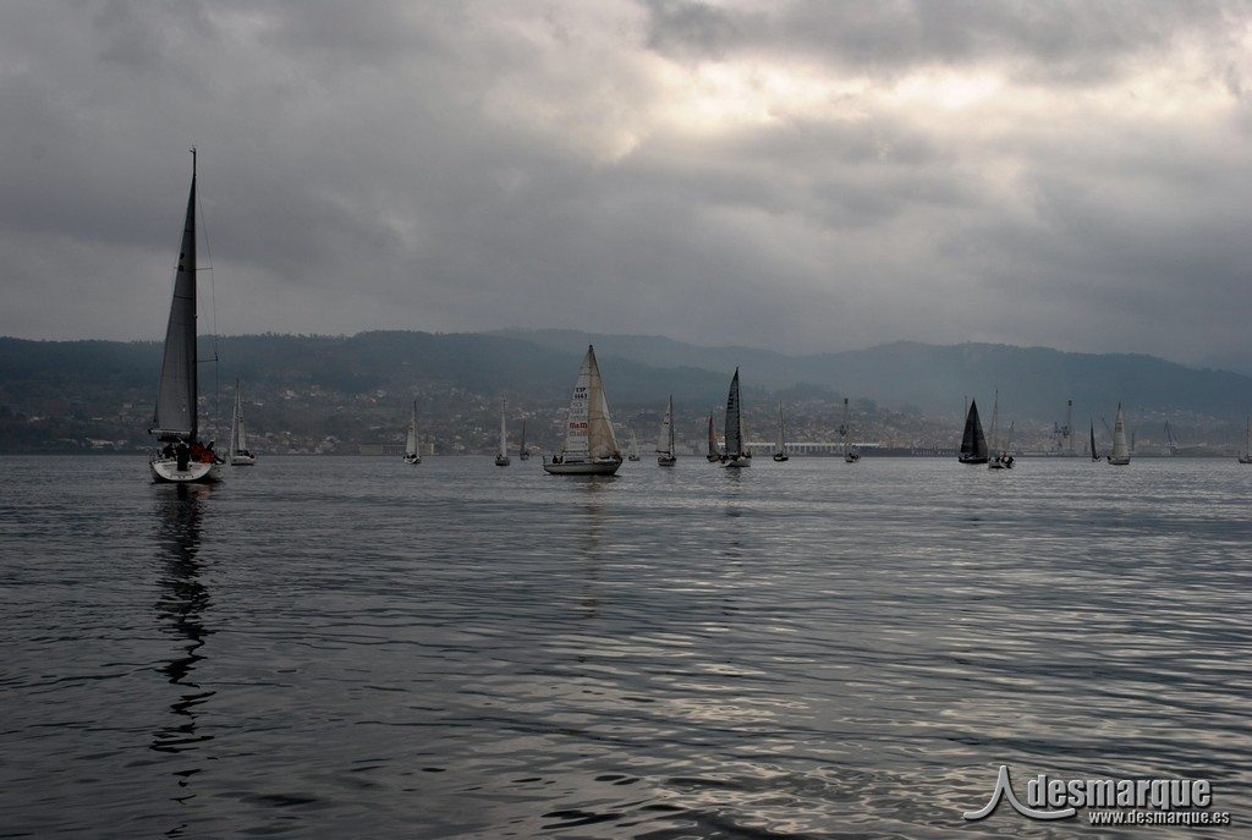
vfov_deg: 26.6
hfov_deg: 38.8
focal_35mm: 51
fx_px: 1777
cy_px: 420
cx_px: 626
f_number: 8
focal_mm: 34
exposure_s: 1/250
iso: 100
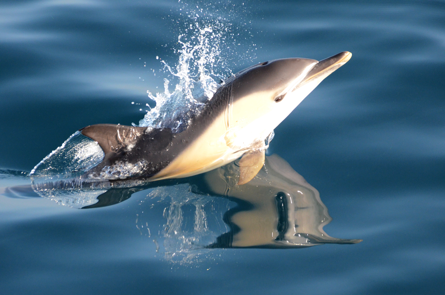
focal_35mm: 232
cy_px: 148
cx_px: 222
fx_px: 2868
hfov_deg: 8.9
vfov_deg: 5.9
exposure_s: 1/3200
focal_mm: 155
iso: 3200
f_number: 5.6
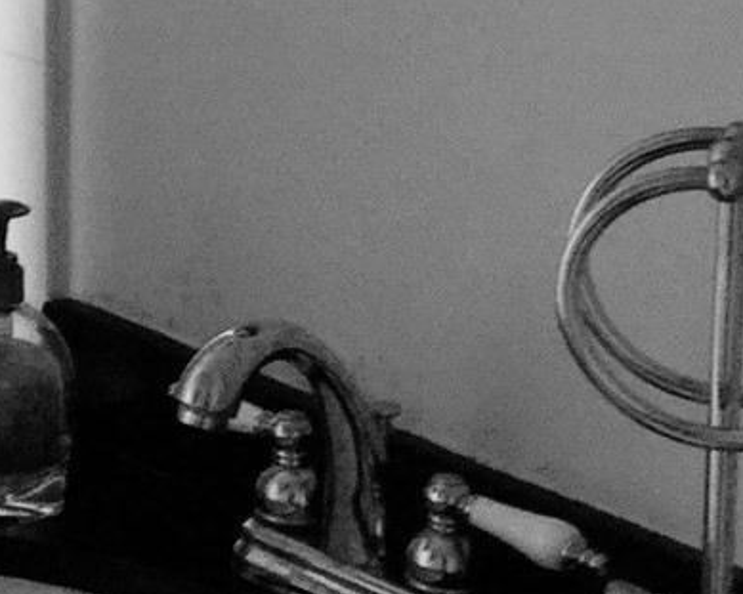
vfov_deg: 10.0
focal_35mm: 149
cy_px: -325
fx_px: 3276
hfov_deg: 11.6
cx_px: -730
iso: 32
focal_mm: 4.15
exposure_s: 1/60
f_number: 2.2
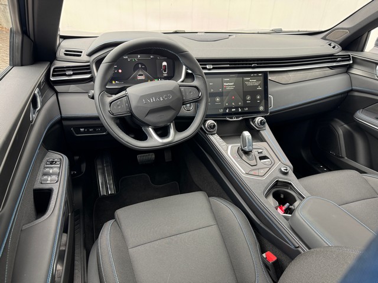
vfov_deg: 56.8
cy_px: 142
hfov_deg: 71.6
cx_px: 189
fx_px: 262
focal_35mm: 24
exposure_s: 1/121
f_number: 1.78
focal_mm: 6.76
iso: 200
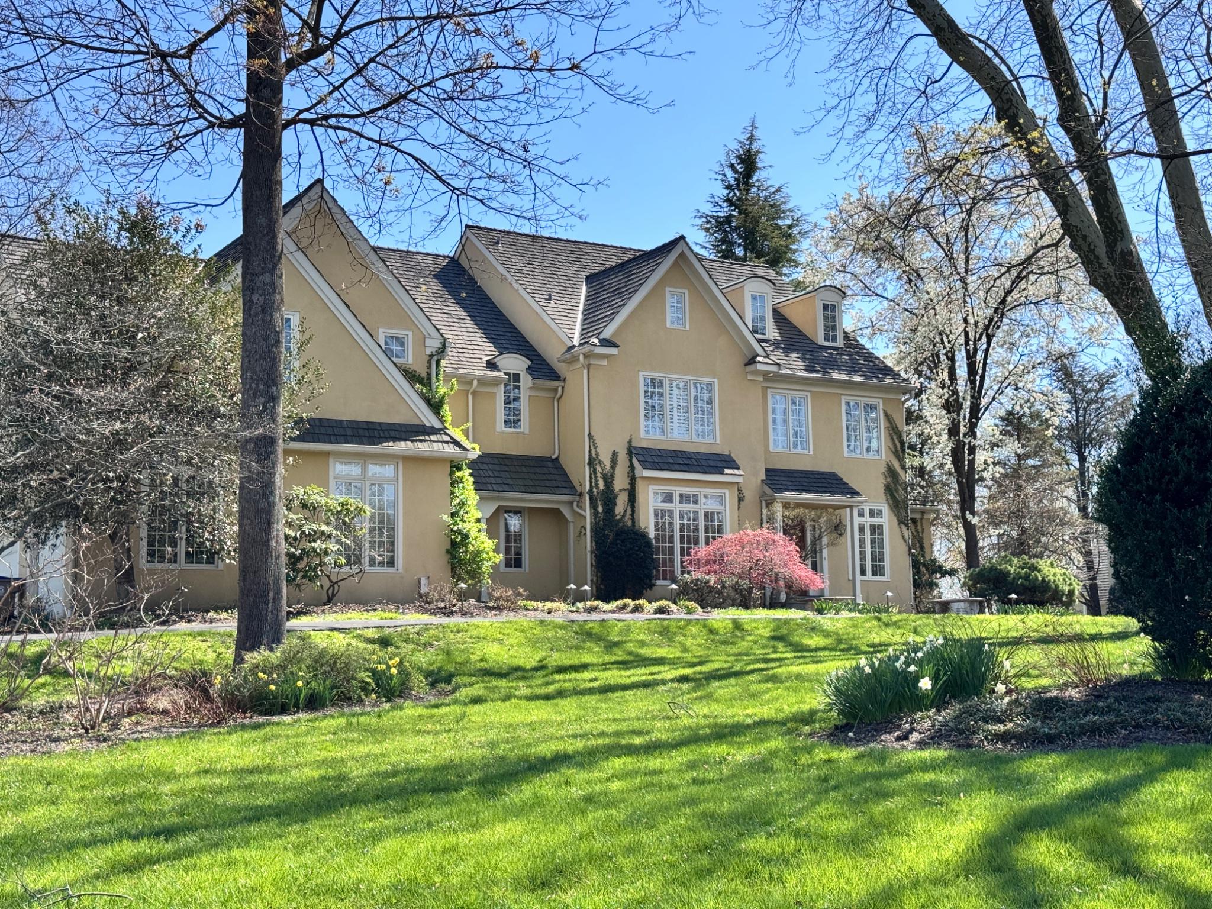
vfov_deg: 30.3
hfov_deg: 39.7
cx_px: 606
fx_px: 1681
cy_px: 454
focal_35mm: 48
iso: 64
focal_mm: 6.76
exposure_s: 1/2415
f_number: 1.78
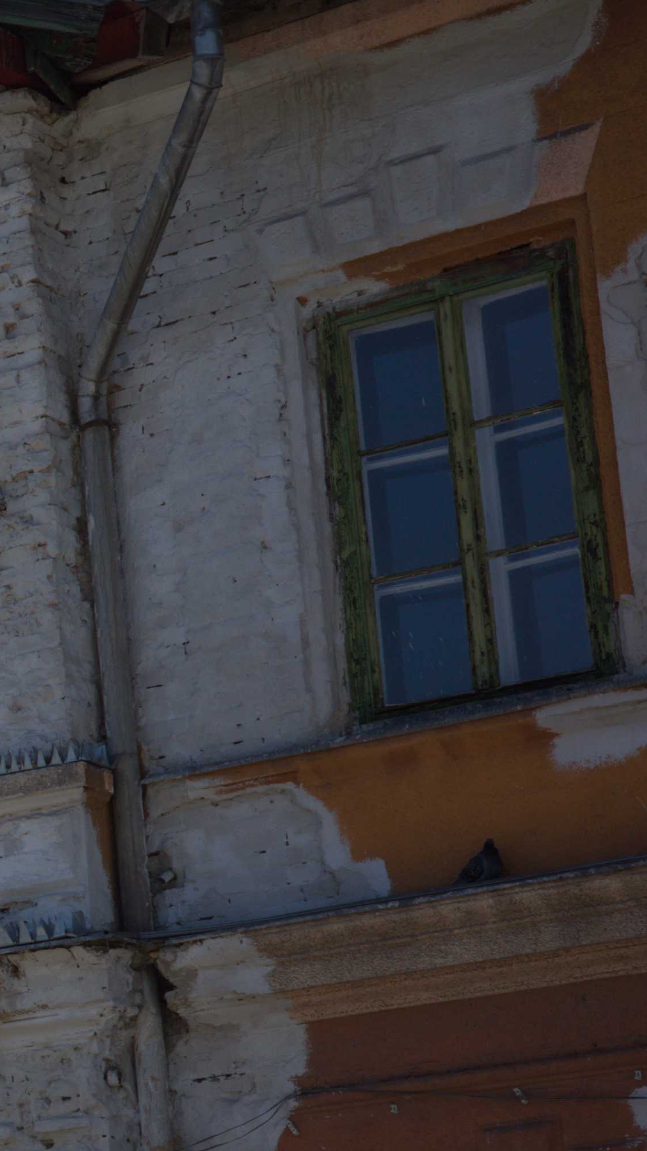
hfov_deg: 8.6
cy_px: 822
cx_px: -1046
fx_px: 3813
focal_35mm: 125
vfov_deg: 17.1
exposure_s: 1/500
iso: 100
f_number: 5.6
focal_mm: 26
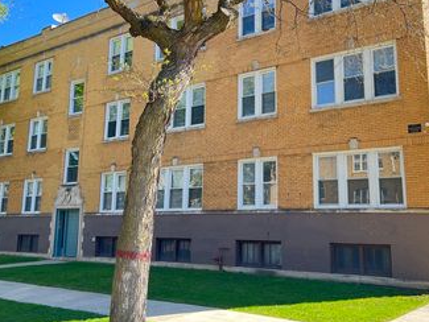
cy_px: 108
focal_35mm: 40
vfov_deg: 35.6
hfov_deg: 46.5
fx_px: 496
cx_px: 261
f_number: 1.5
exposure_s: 1/526
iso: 50
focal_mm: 5.7
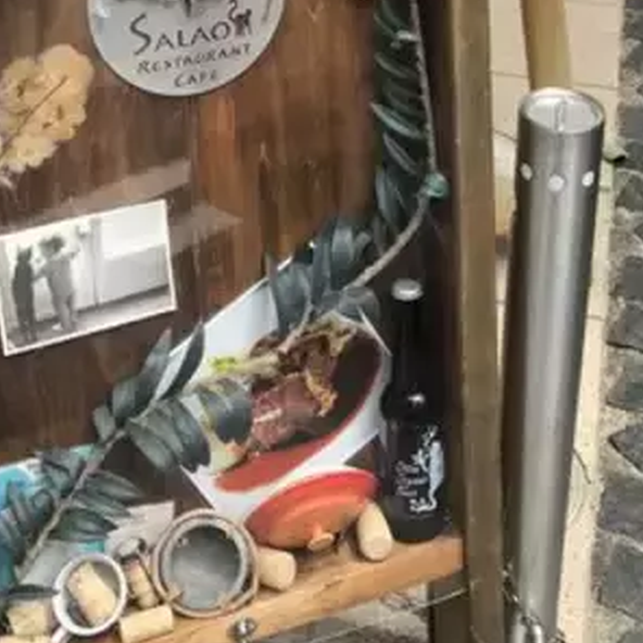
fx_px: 1408
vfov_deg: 23.6
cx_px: 322
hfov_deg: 25.7
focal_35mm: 67
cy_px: -122
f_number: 1.8
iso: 20
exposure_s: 1/247
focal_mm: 3.99
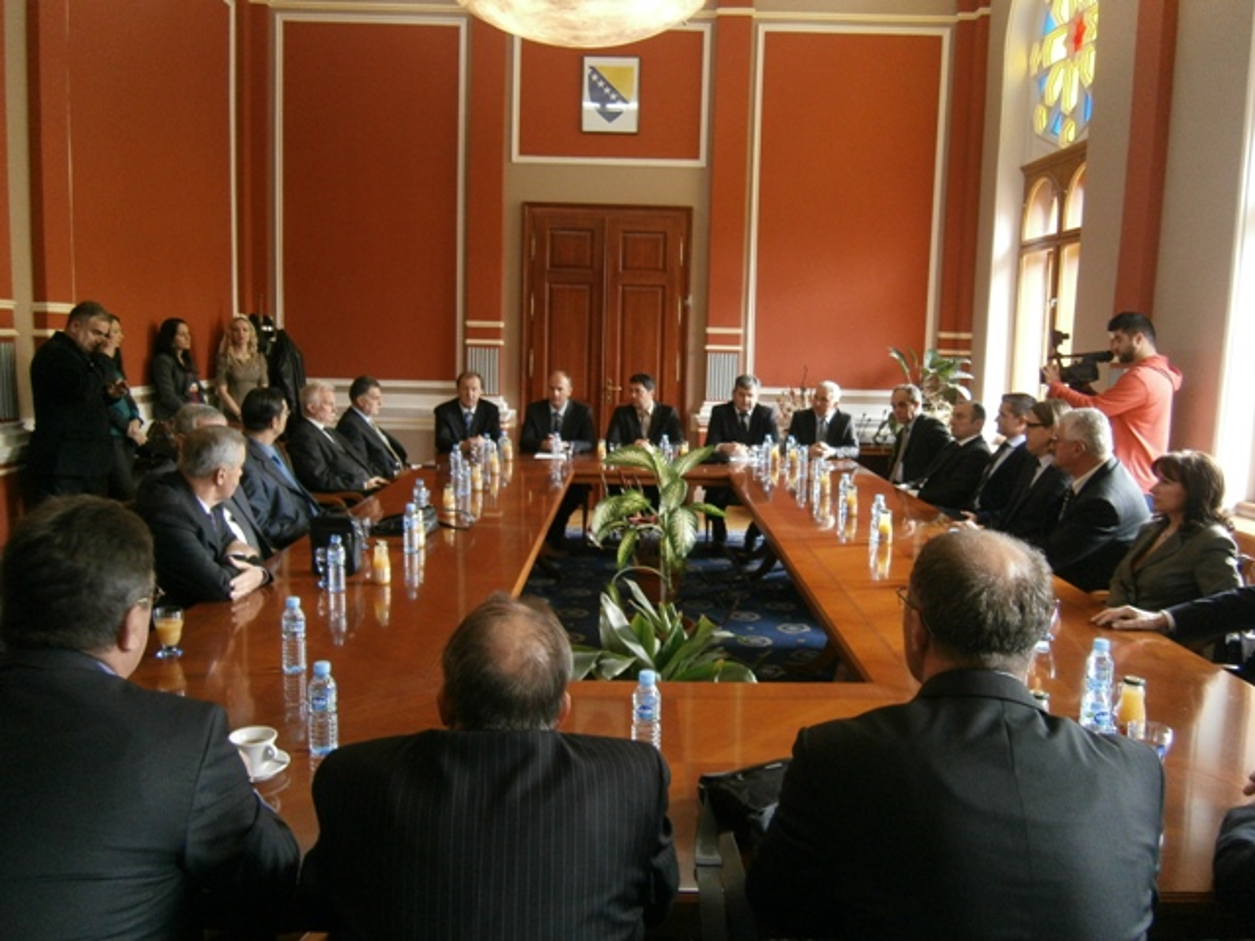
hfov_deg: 67.3
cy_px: 470
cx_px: 628
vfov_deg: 53.1
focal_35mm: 26
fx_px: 943
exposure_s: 1/30
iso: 250
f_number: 2.8
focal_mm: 4.7
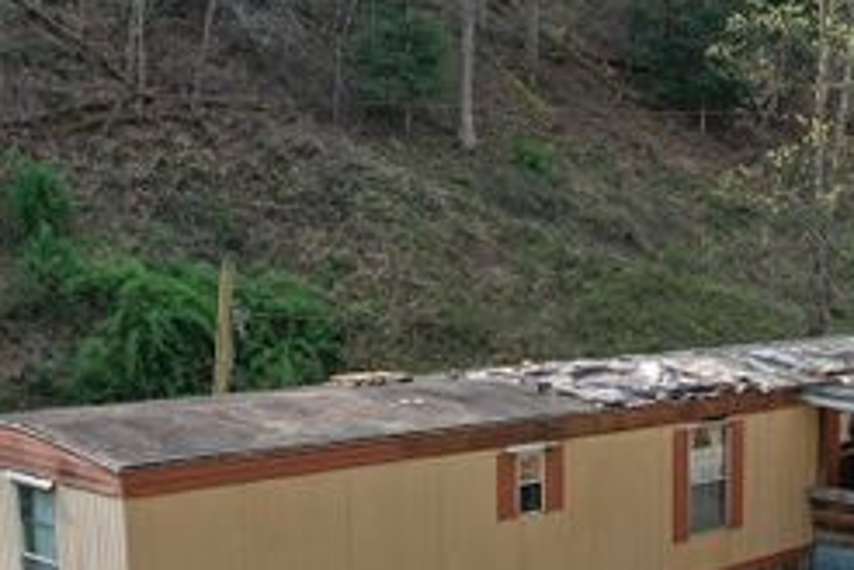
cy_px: 492
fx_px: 1352
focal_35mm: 57
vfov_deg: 23.3
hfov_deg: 34.3
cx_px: 642
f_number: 4
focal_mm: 10.26
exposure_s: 1/240
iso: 100
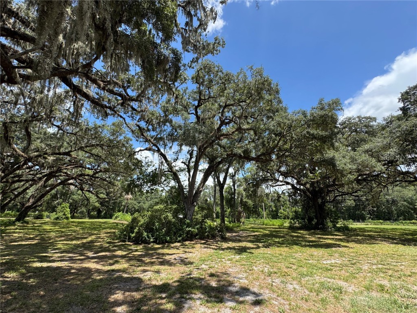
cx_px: 208
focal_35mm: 14
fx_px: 169
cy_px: 156
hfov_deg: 102.1
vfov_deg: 85.7
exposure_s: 1/620
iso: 40
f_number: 2.2
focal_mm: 2.22
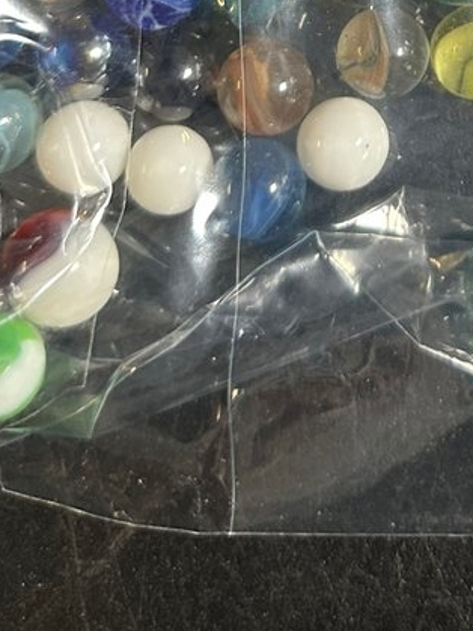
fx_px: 1185
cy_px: -129
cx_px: 413
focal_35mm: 65
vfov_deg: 26.5
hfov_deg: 22.1
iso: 320
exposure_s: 1/60
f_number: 1.78
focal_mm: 6.86
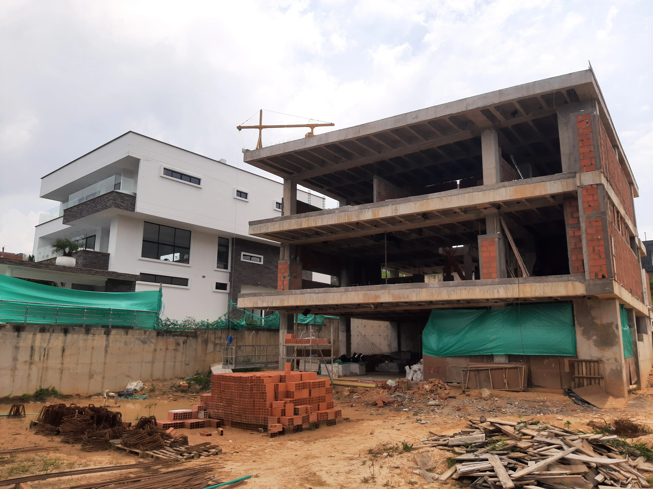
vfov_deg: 53.0
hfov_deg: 67.3
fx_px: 490
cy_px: 244
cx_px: 326
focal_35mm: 26
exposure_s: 1/1629
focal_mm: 3.93
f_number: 1.7
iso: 40
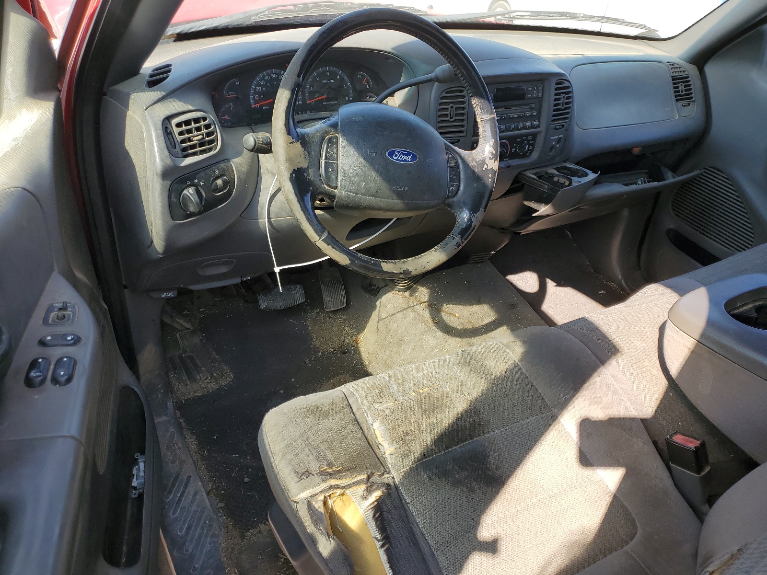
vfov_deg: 53.1
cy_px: 288
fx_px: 576
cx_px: 384
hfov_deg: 67.3
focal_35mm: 26
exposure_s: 1/526
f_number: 1.5
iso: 50
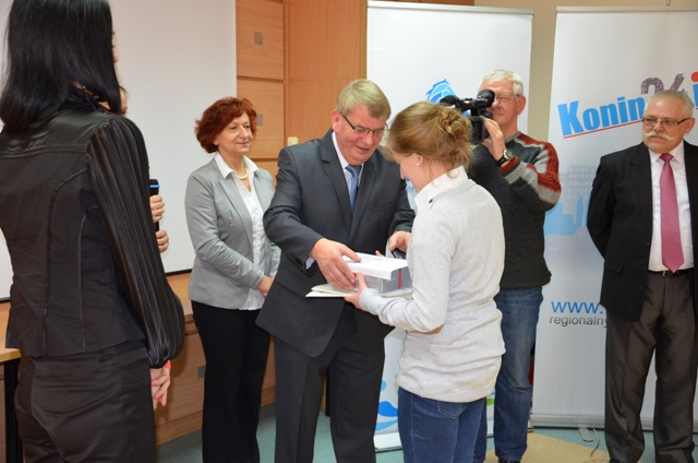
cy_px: 232
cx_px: 349
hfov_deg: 46.5
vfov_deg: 31.8
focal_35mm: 42
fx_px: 813
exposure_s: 1/60
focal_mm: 28
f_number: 4
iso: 1100
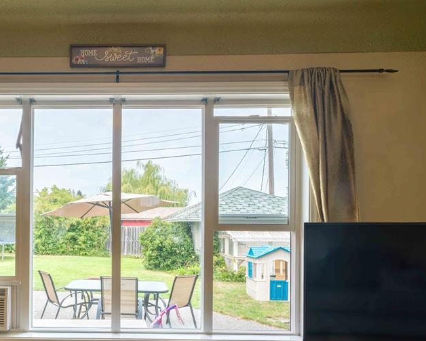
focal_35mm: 26
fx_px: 328
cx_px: 121
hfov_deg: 63.2
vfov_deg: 53.9
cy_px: 228
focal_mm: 17
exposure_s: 1/10
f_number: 11
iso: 100
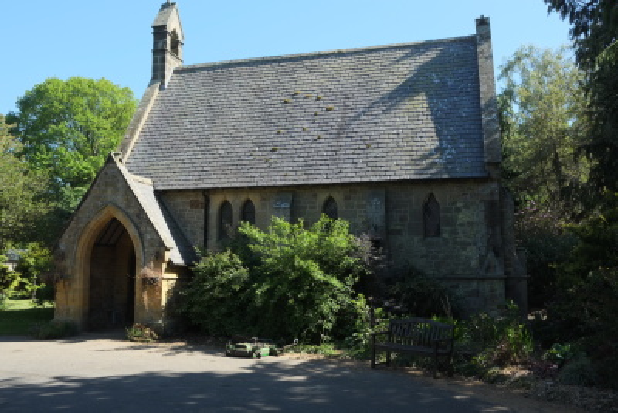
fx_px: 601
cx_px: 309
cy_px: 206
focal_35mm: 35
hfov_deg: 54.4
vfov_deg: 37.9
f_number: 7.1
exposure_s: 1/450
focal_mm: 23
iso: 800
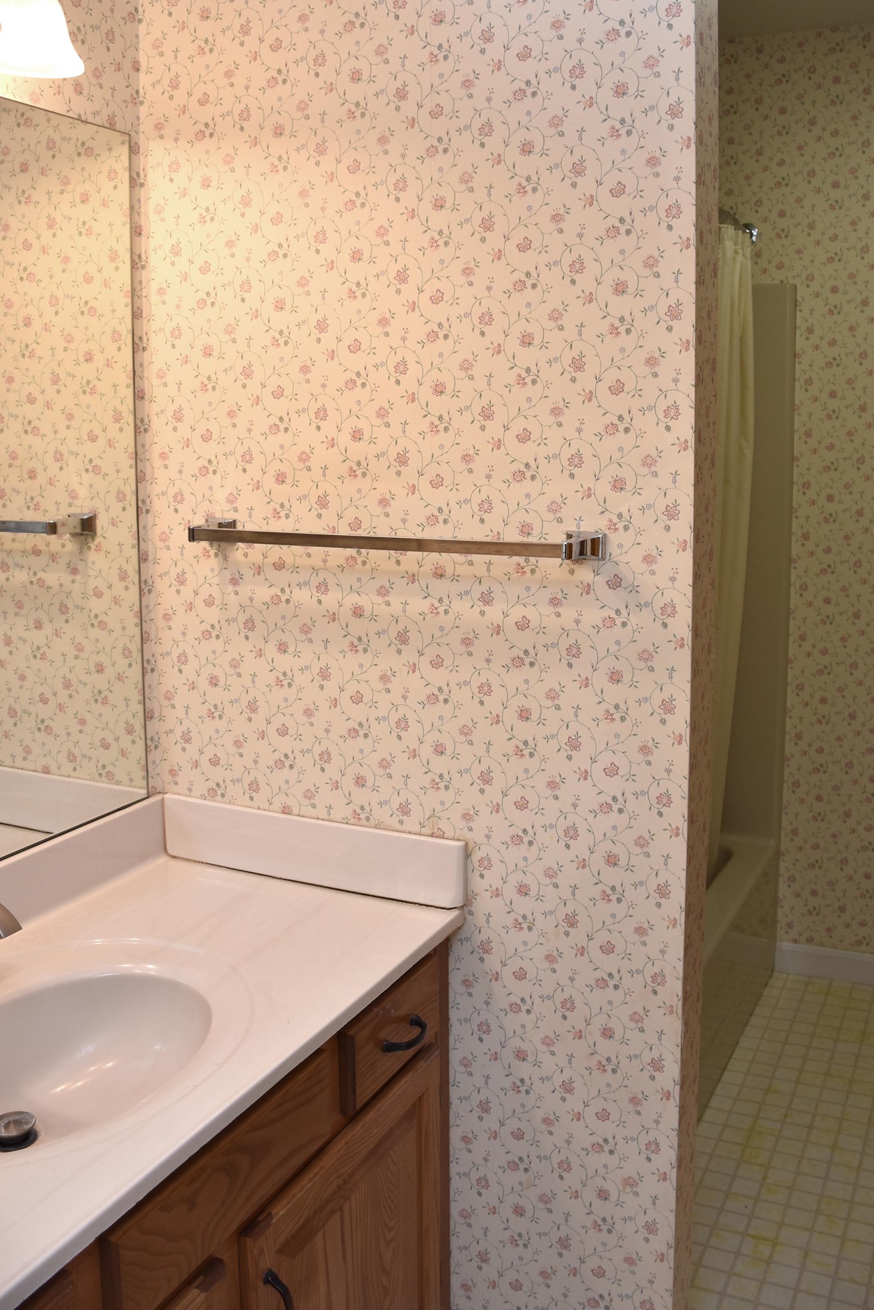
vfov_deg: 56.9
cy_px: 541
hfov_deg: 40.0
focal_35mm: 33
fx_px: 1201
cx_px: 451
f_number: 4
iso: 200
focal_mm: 18
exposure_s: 1/60
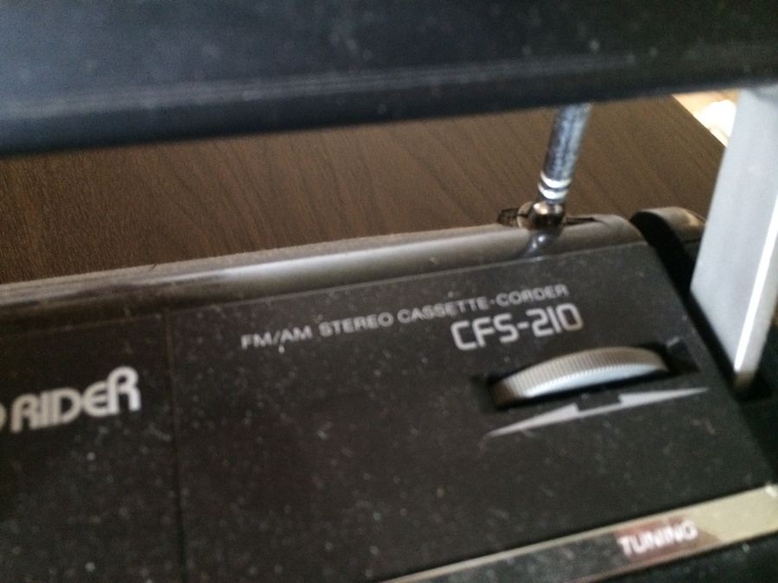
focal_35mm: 30
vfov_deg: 46.8
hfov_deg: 60.0
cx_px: 389
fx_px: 674
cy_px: 292
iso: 400
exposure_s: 1/15
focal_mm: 4.12
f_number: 2.2
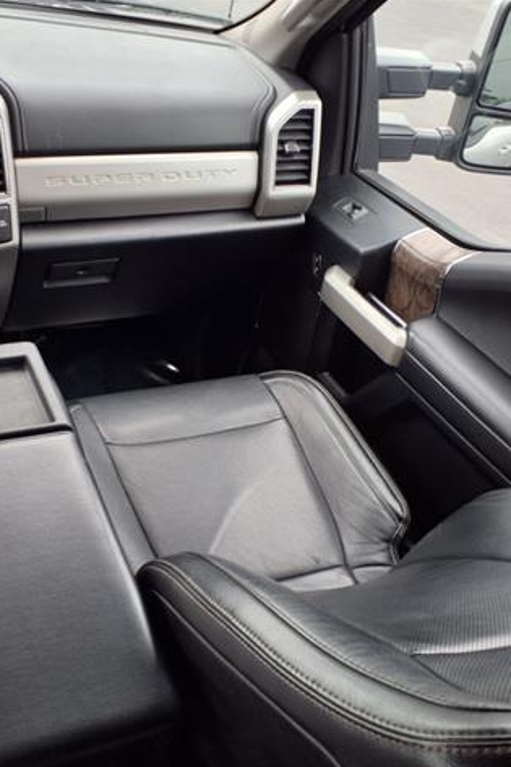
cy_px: 383
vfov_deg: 50.7
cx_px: 174
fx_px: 810
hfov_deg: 34.7
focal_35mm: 38
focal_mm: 3.58
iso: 50
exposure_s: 1/60.2
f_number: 1.9
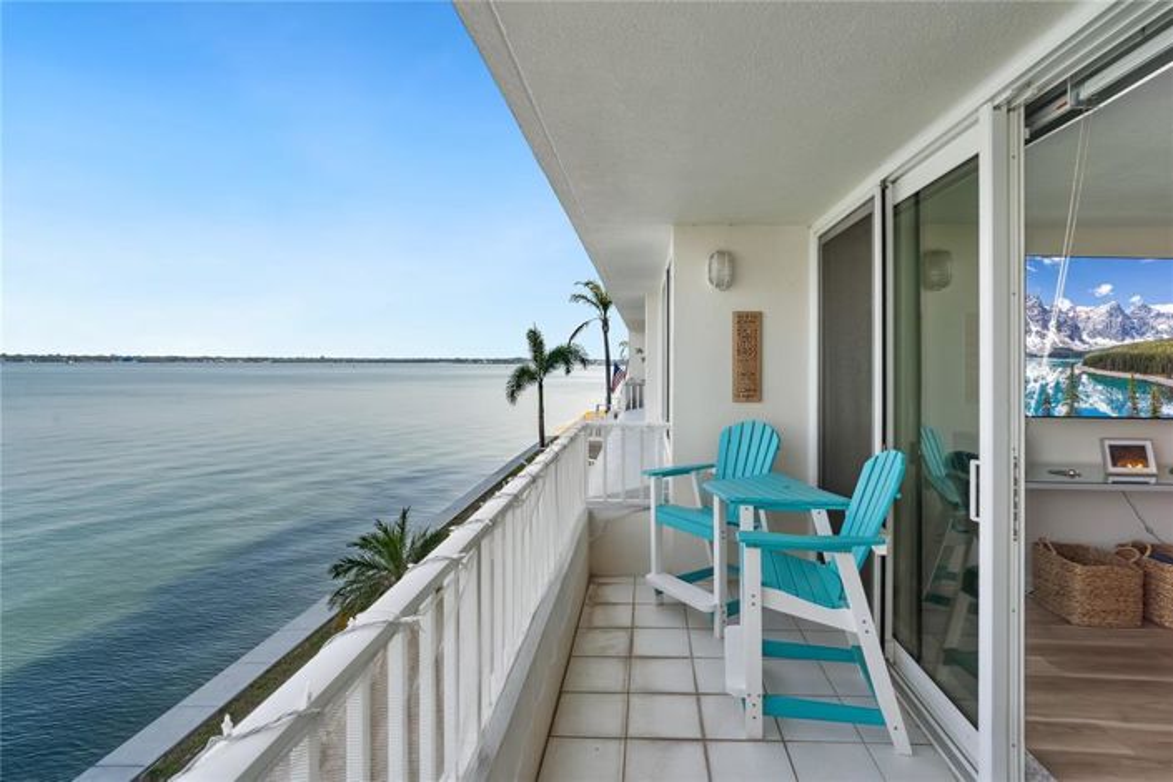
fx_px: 521
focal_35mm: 16
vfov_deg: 73.7
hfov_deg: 96.7
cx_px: 586
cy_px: 391
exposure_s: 1/60
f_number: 8
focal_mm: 16
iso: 100
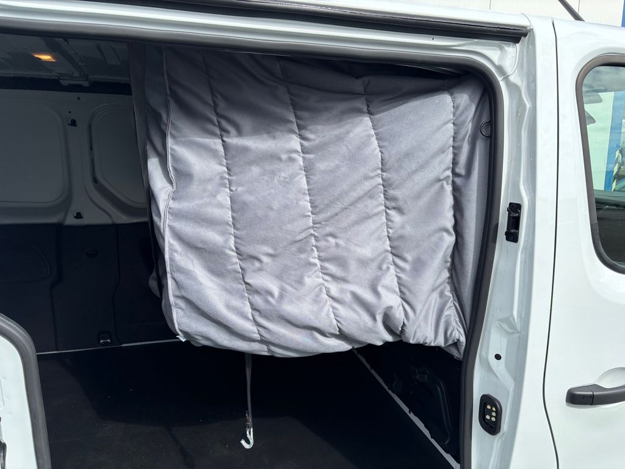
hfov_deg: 67.3
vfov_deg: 53.1
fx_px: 469
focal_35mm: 26
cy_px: 234
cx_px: 312
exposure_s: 1/1799
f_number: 1.6
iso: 50
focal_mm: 5.96
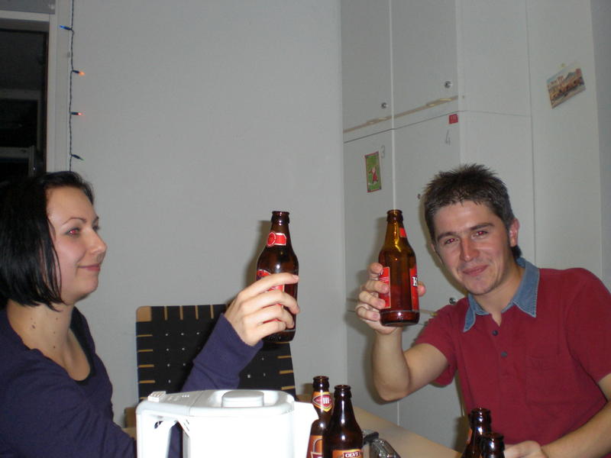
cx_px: 306
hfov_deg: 49.0
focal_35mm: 38
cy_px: 229
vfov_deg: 37.7
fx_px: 671
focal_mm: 6.3
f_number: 3.1
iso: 200
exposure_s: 1/60
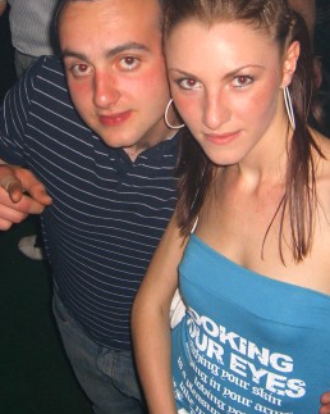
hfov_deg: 22.1
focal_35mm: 69
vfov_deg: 27.4
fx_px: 843
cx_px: 156
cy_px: 142
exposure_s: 1/60
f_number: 2.8
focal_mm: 7.9
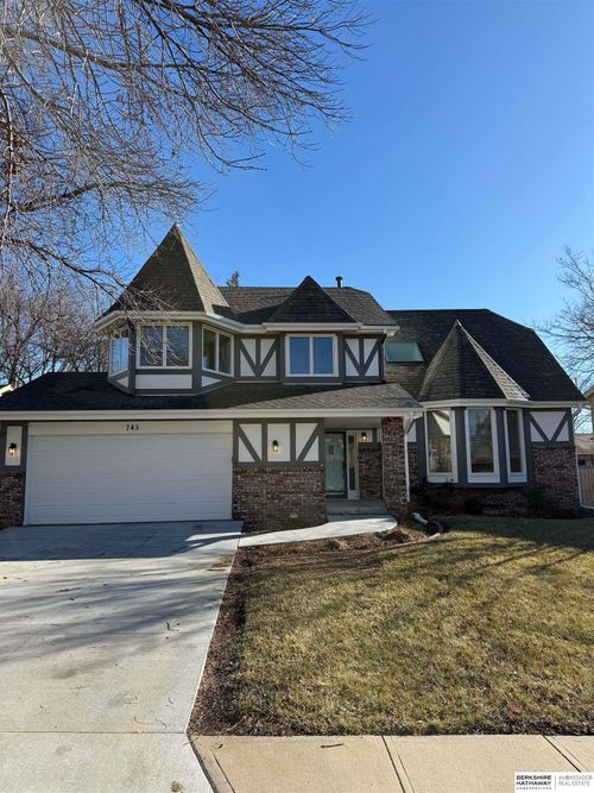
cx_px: 297
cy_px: 396
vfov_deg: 71.6
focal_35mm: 24
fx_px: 549
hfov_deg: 56.8
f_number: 1.78
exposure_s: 1/3145
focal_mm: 6.76
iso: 80
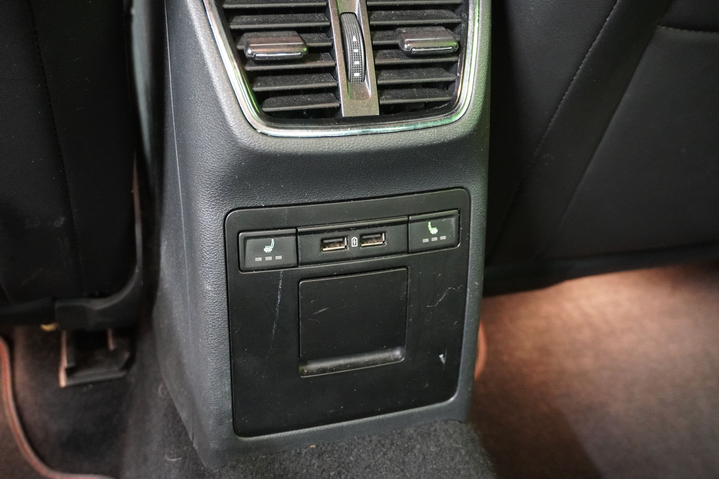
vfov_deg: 35.5
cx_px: 360
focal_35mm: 38
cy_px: 240
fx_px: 749
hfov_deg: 51.3
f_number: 4.5
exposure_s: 1/13
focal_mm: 25
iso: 6400
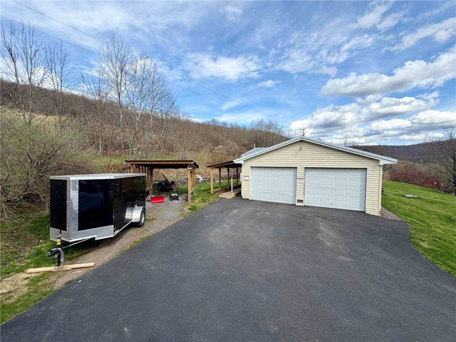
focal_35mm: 14
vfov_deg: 85.7
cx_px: 228
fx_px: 184
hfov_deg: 102.1
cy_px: 171
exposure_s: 1/770
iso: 25
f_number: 2.2
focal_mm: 2.22
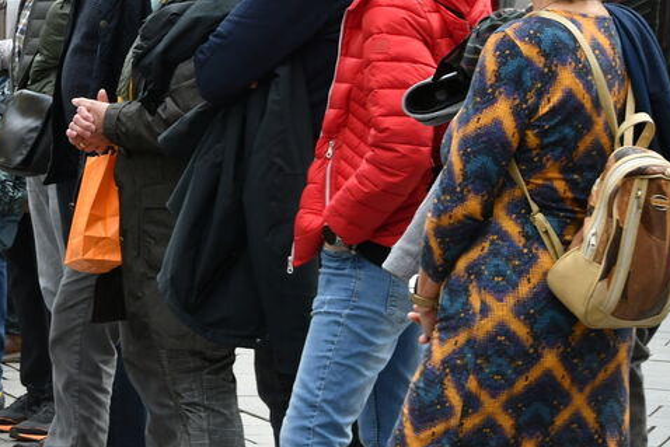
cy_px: 56
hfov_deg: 7.3
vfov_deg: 4.9
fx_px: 5254
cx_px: -67
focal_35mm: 282
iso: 500
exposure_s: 1/320
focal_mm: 75
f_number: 9
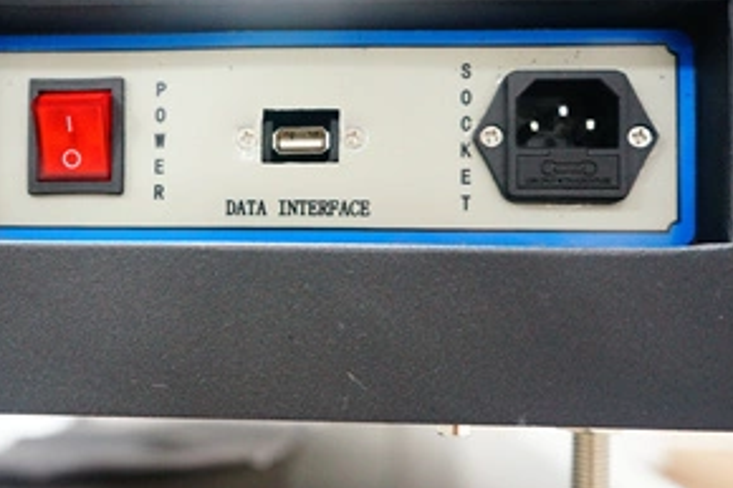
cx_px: 273
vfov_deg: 33.4
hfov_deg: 48.0
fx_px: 814
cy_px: 250
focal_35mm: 40
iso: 3200
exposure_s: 1/20
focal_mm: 29
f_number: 3.5
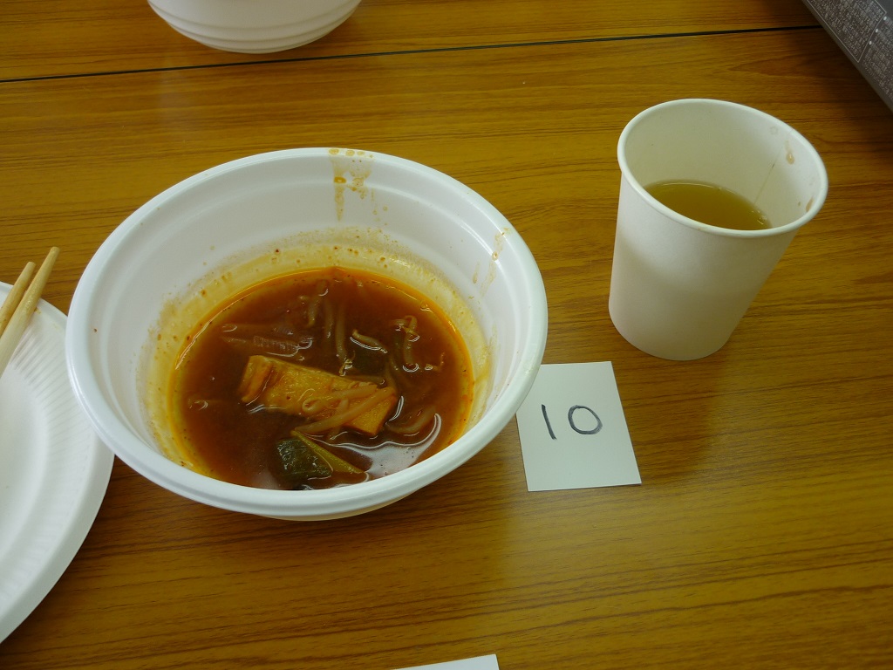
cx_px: 446
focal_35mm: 33
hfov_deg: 55.4
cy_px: 335
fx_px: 851
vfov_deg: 42.9
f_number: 2.8
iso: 80
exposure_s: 1/60
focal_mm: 5.5
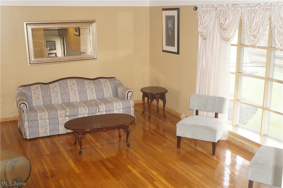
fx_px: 318
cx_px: 142
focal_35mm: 40
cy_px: 94
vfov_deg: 32.9
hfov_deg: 48.0
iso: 1250
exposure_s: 1/60
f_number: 4
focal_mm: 27
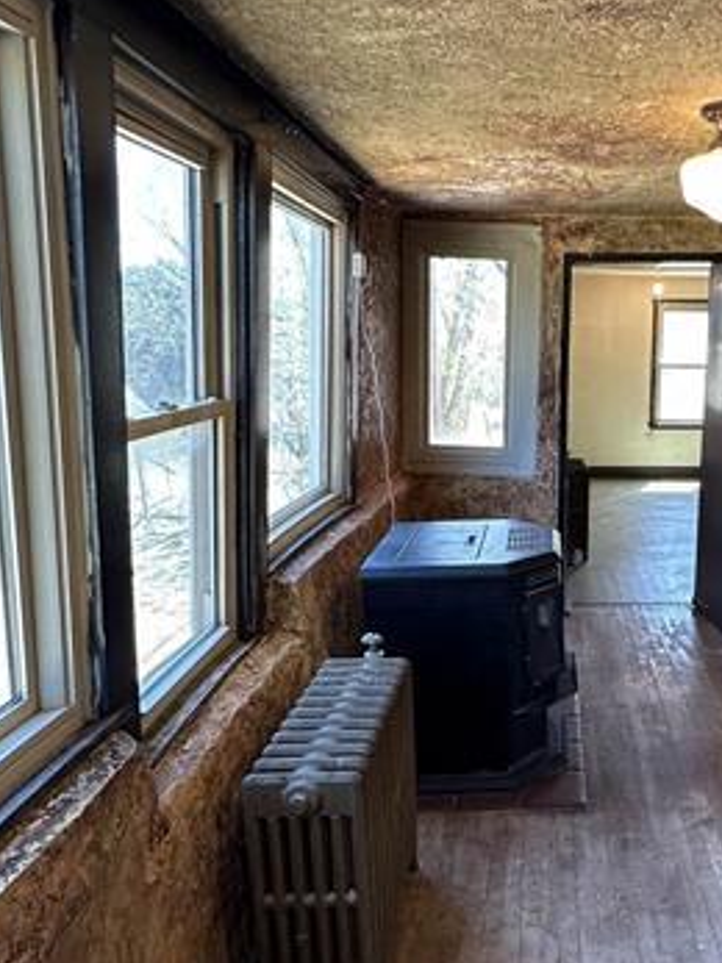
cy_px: 508
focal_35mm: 31
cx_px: 597
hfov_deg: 42.9
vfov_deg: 58.3
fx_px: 863
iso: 200
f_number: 2.2
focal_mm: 2.22
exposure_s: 1/99
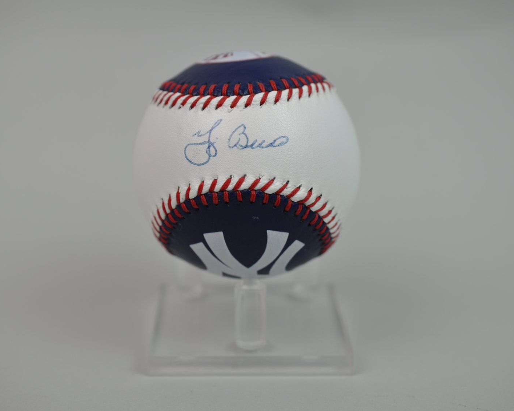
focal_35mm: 68
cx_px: 245
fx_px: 1034
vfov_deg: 22.5
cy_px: 206
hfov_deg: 27.9
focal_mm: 40
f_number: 4.5
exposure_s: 1/80
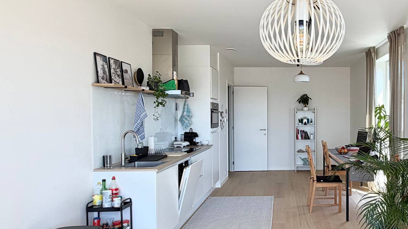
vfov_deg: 40.2
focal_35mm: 29
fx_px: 314
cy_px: 121
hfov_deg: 63.3
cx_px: 291
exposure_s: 1/173
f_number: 2.2
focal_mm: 2.22
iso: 40
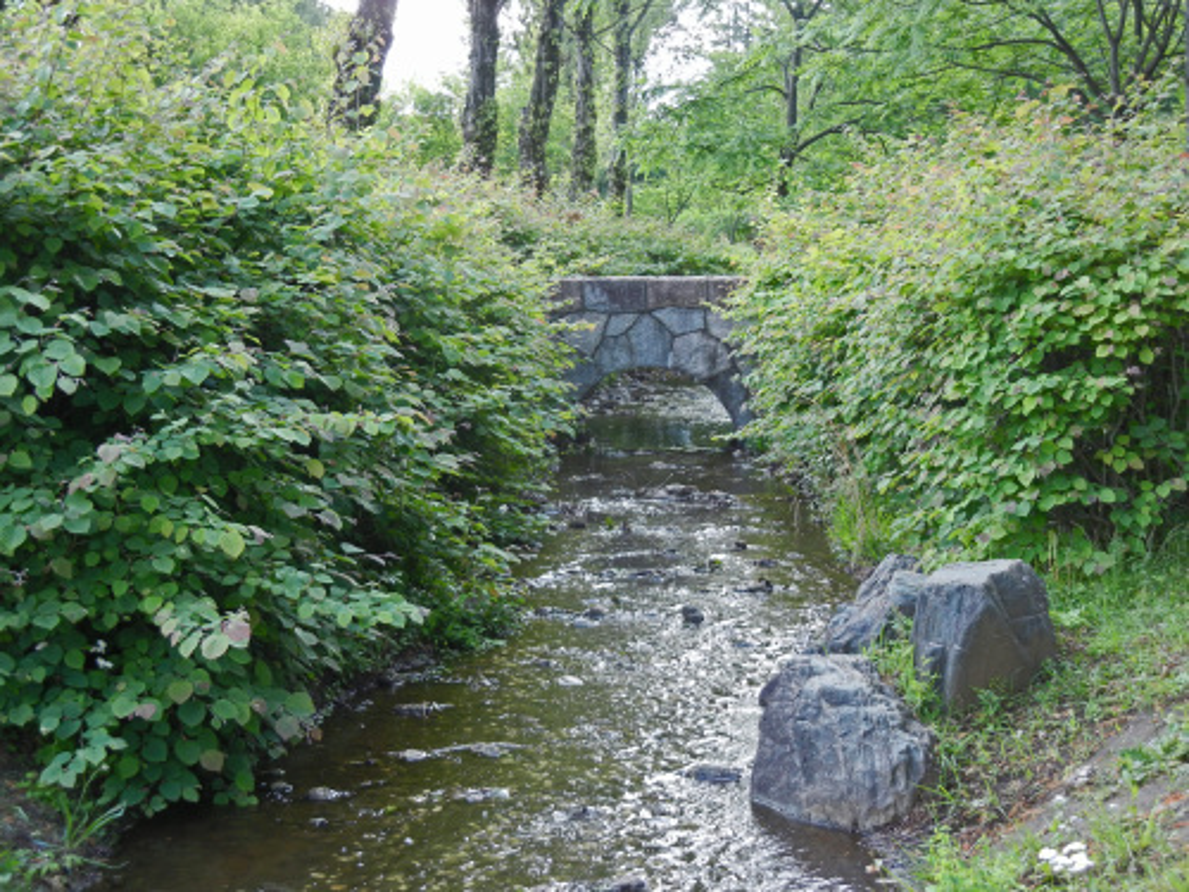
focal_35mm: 59
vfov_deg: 24.8
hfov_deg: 32.7
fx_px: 2027
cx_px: 594
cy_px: 446
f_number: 4
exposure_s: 1/76.6
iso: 160
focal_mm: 10.6
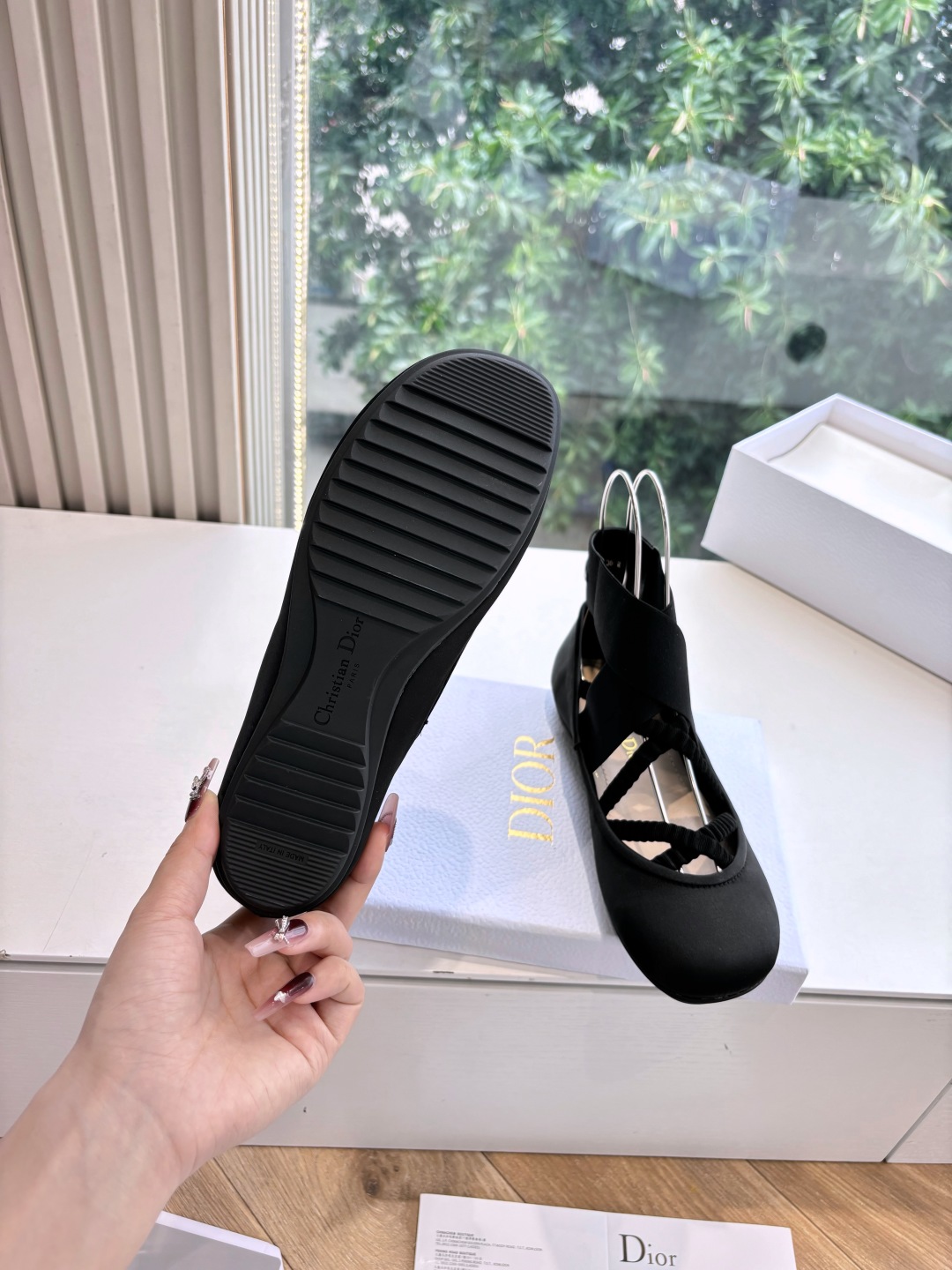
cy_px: 635
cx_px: 476
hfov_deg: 53.1
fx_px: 953
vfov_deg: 67.3
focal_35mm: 26
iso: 50
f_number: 1.6
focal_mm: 5.96
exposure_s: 1/222
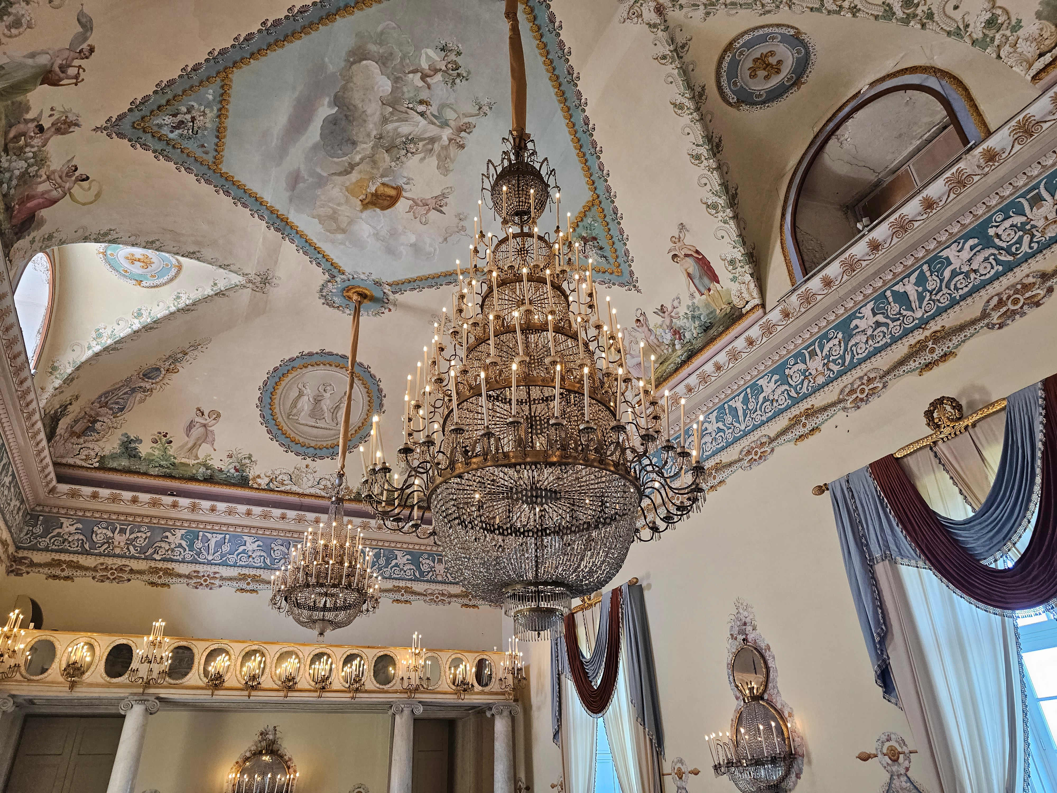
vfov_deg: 58.9
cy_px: 396
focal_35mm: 23
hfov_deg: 73.9
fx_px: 702
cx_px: 528
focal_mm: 6.3
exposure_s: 1/50
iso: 160
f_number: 1.7
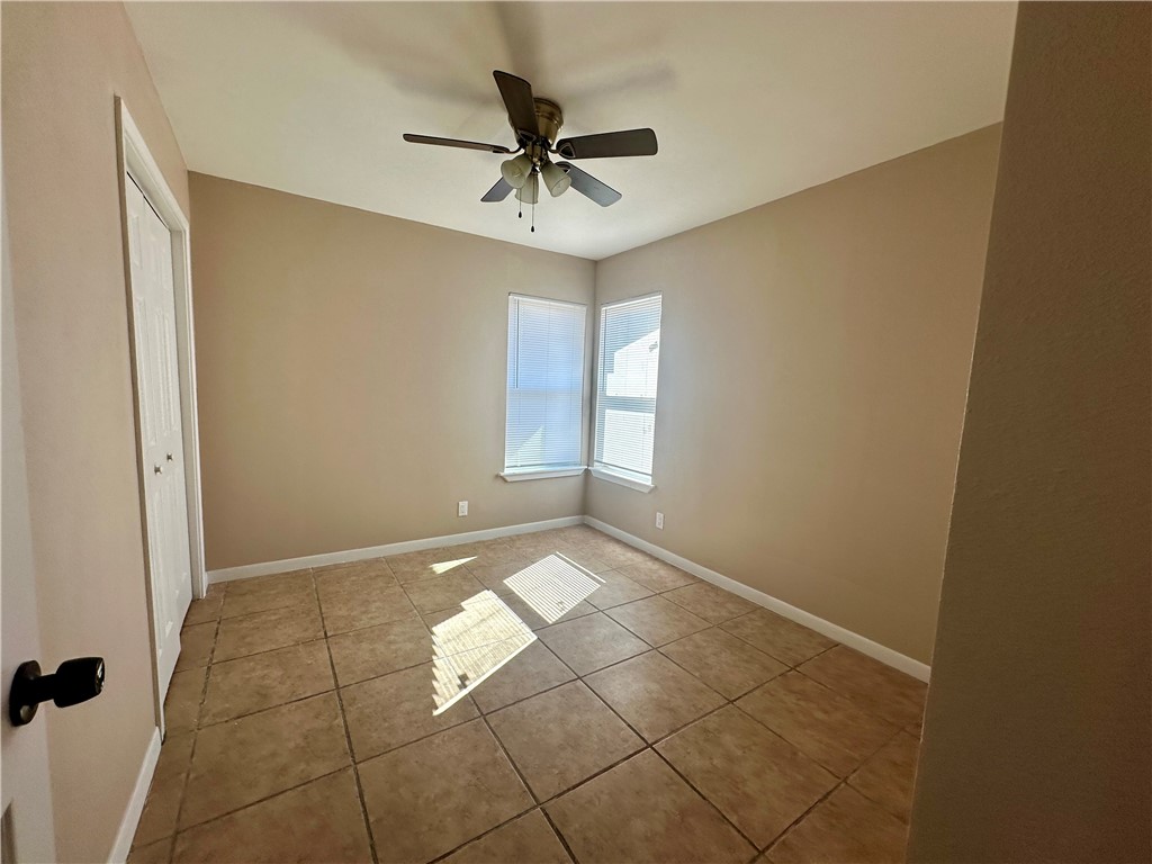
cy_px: 432
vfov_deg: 85.7
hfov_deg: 102.1
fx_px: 466
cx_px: 576
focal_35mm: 14
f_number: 2.2
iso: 40
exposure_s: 1/164
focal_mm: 2.22
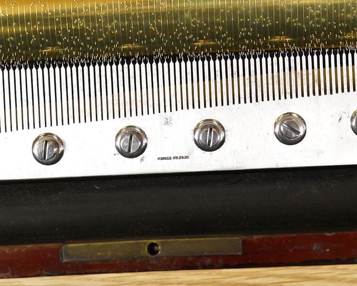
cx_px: 180
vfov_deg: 13.6
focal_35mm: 112
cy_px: 26
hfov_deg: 17.2
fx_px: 1184
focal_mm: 30
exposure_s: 1/200
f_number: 7.1
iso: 2500
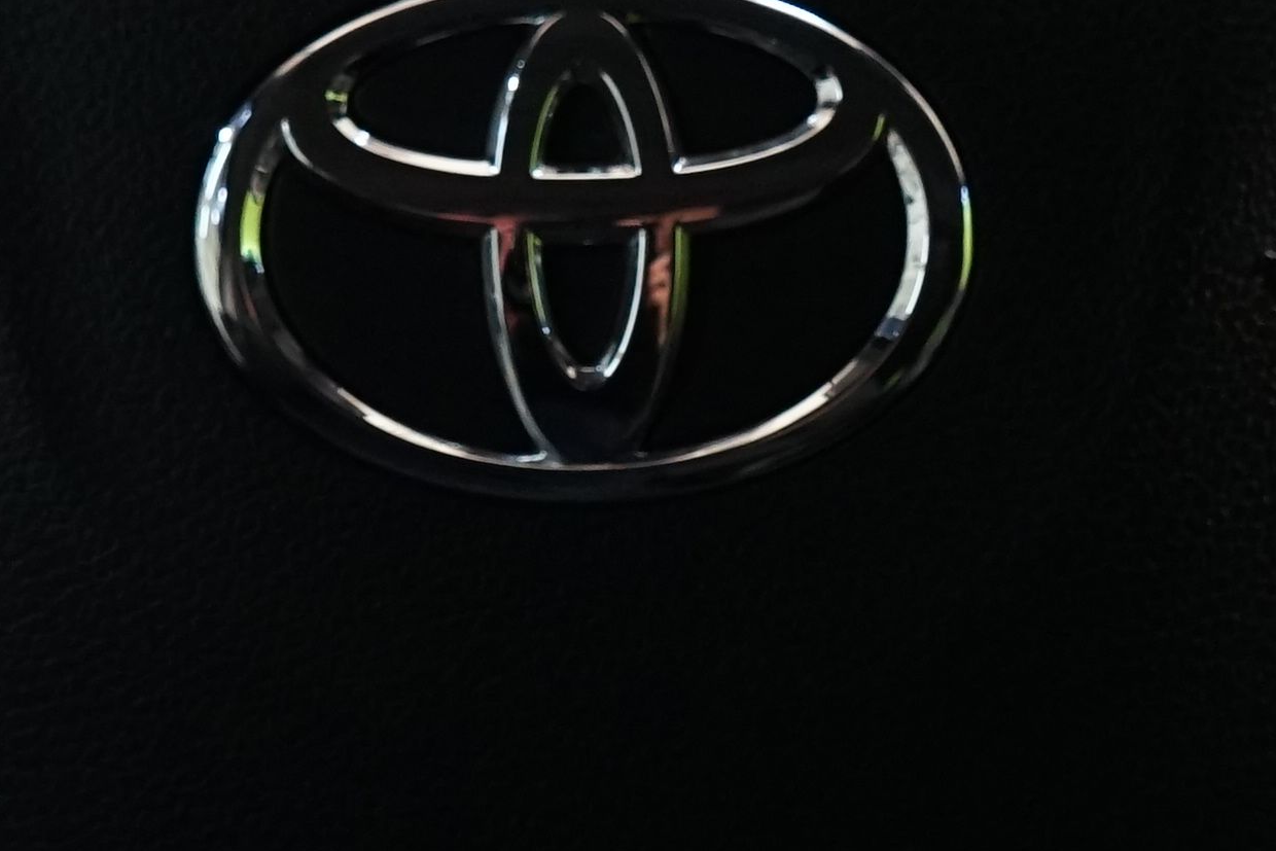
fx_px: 5317
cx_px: 676
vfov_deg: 9.1
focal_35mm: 150
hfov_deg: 13.7
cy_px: 278
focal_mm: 31
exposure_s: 1/30
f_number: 4.5
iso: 2000
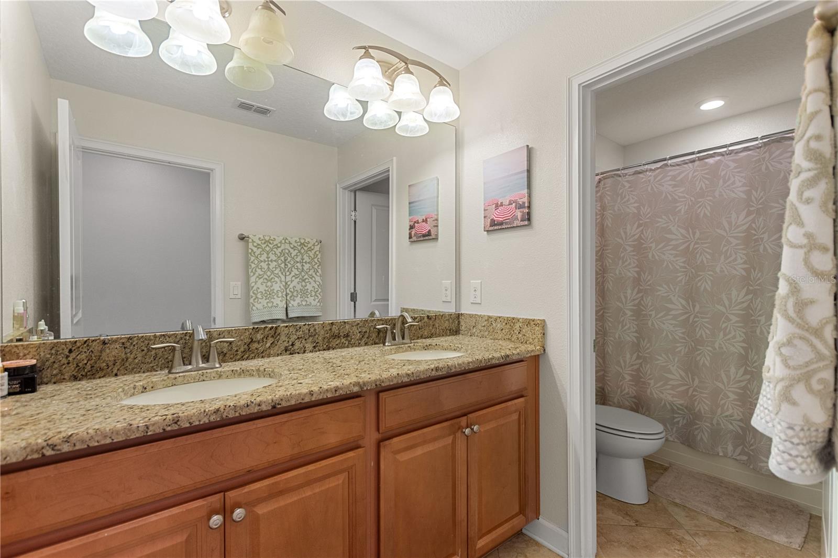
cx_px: 419
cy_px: 279
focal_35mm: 15
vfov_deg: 77.3
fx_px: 349
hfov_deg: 100.4
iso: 400
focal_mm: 10
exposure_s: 1/13
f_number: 4.5
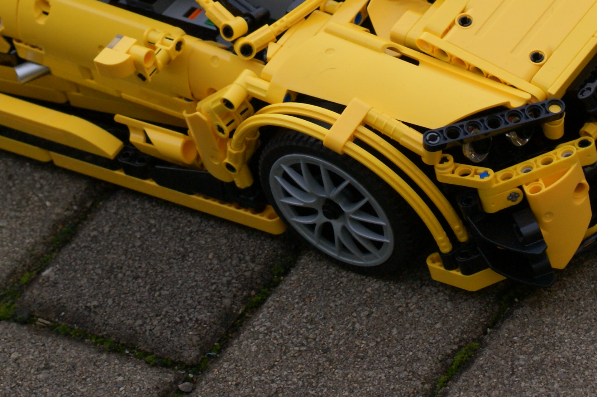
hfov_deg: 8.3
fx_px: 4110
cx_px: 202
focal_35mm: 248
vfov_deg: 5.5
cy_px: -54
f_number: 6.3
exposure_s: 1/160
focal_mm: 60
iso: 200
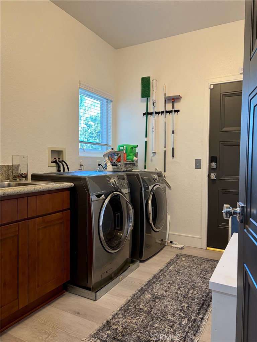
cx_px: 128
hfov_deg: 53.1
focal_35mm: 26
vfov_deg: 67.3
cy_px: 171
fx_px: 257
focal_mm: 5.96
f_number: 1.6
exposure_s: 1/60
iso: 100
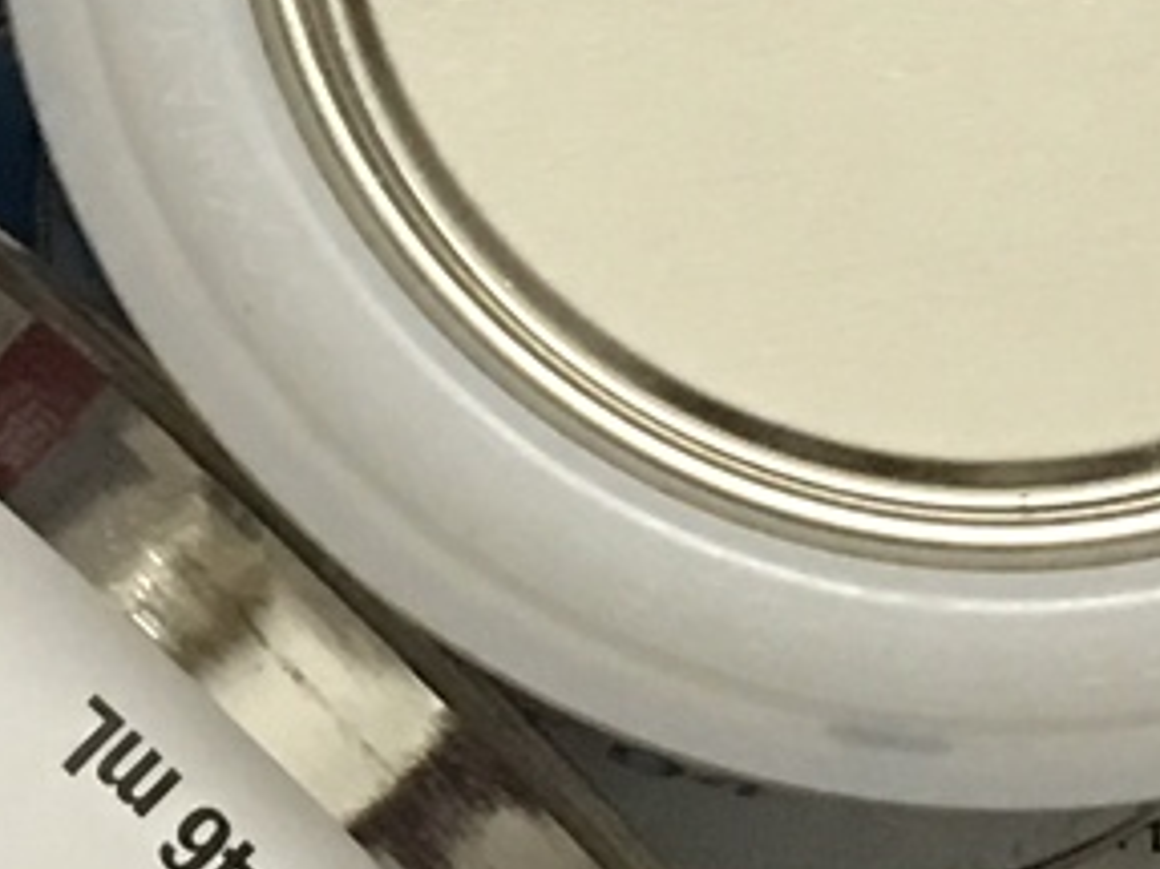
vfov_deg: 7.3
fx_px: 6833
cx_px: 360
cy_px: 24
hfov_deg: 9.7
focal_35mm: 204
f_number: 2.2
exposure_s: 1/17
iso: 100
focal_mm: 4.15
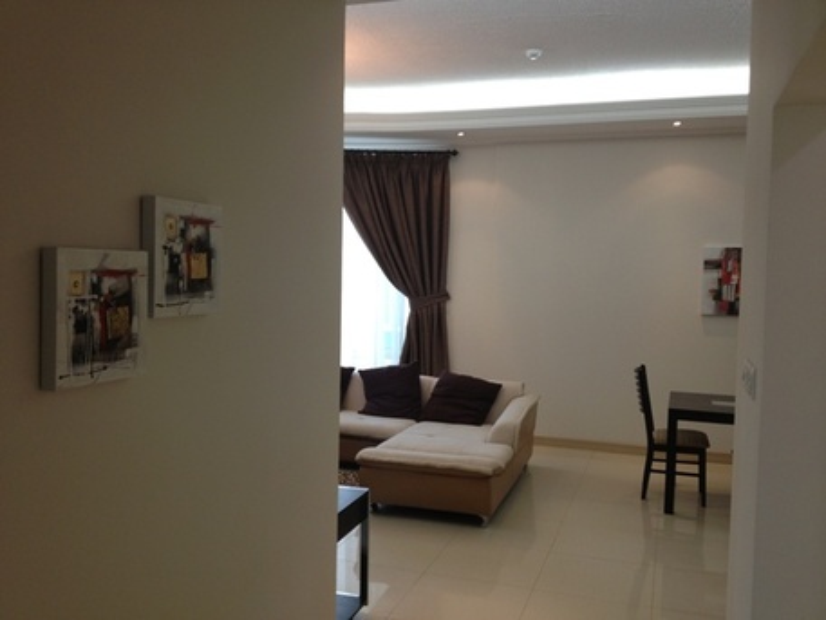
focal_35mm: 35
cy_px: 310
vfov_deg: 40.7
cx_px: 413
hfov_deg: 52.6
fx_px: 835
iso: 64
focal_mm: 4.28
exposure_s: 1/24
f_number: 2.4
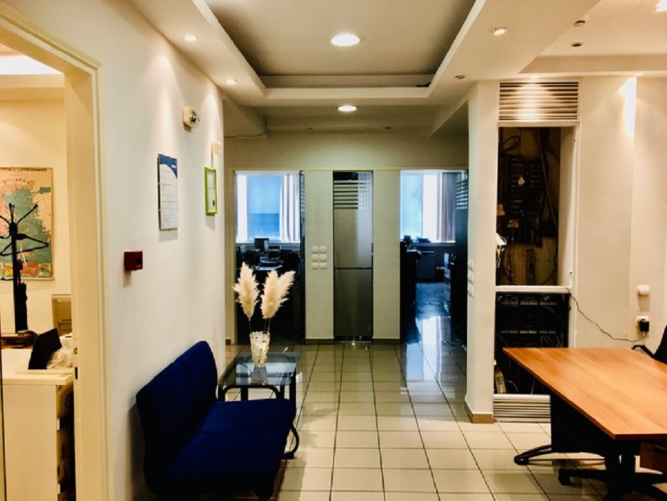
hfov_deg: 61.7
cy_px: 250
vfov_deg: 48.2
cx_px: 334
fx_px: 559
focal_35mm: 29
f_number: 2.2
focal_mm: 4.15
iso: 40
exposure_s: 1/33
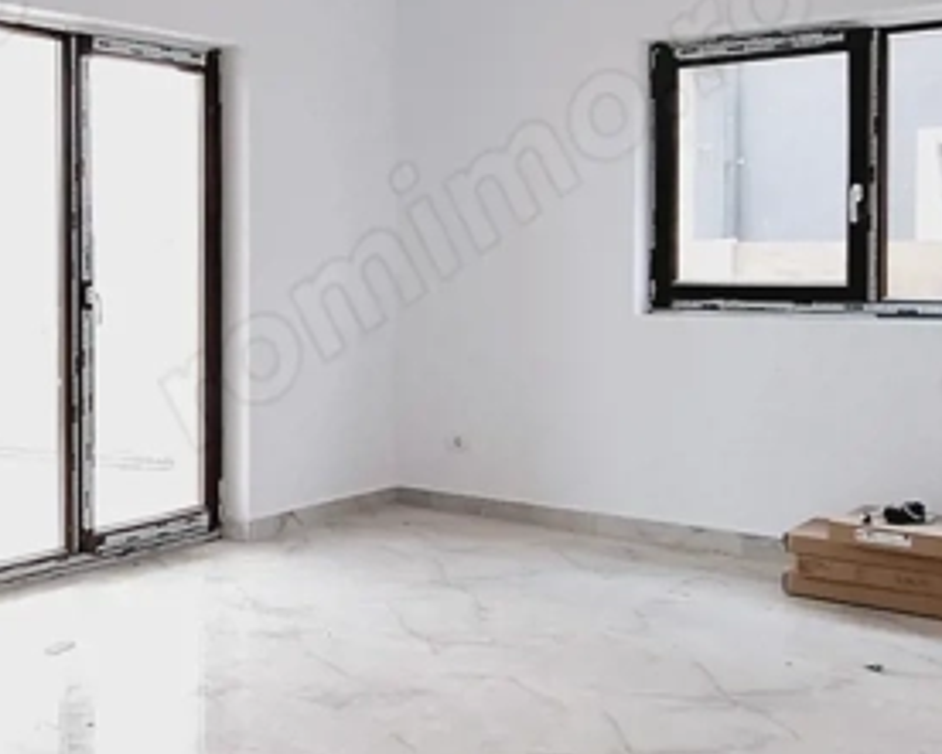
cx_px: 113
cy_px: 249
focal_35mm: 46
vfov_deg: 32.5
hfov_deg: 37.9
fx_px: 1283
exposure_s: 1/33
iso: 80
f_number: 2.2
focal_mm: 1.74
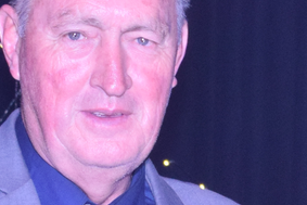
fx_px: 3734
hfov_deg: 4.7
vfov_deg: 3.1
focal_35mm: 438
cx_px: 270
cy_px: 460
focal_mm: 55
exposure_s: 1/60
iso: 1000
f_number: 8
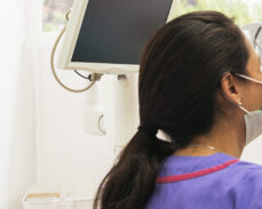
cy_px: 51
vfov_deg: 16.6
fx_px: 713
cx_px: 330
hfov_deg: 19.4
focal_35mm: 92
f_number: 4
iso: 800
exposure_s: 1/200
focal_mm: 35
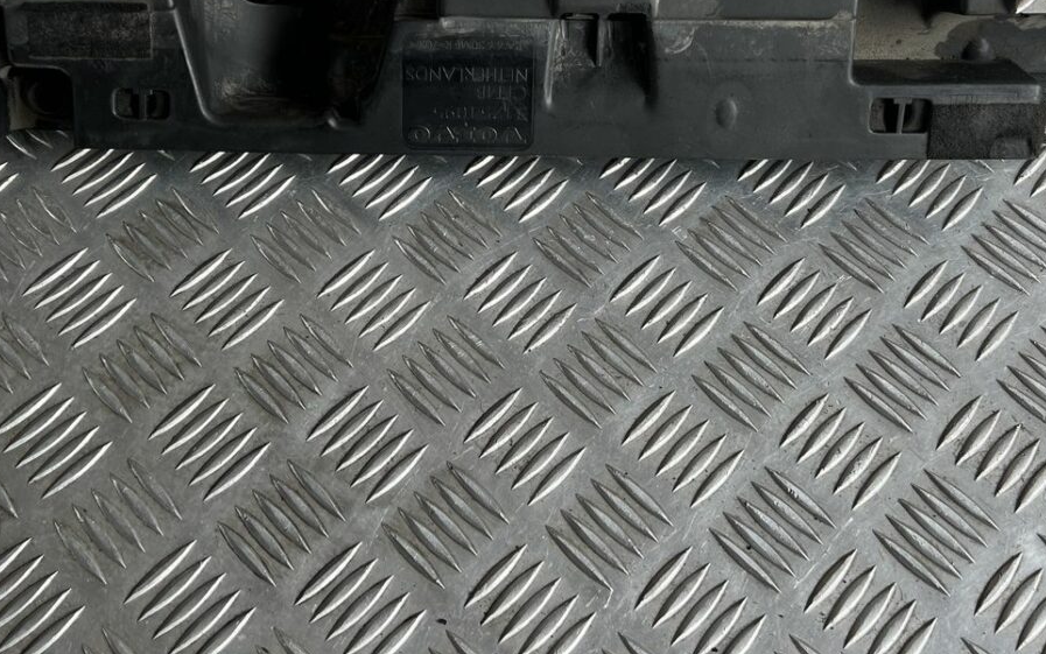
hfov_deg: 46.0
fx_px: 1226
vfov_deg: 28.6
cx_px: 431
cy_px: 56
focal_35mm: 43
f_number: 1.5
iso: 40
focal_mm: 5.7
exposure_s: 1/121
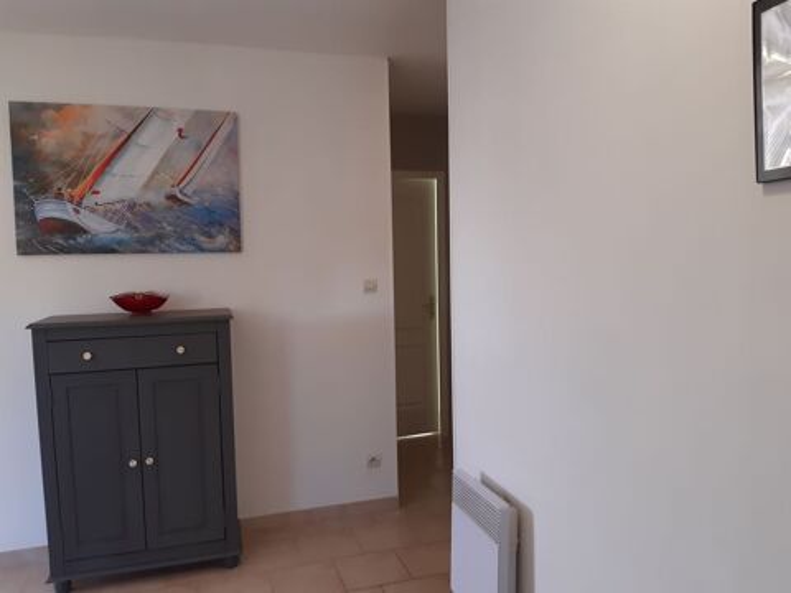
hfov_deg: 67.3
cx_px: 396
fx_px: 594
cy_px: 296
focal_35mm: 26
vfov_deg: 53.1
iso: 125
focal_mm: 3.92
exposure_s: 1/50
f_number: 1.7
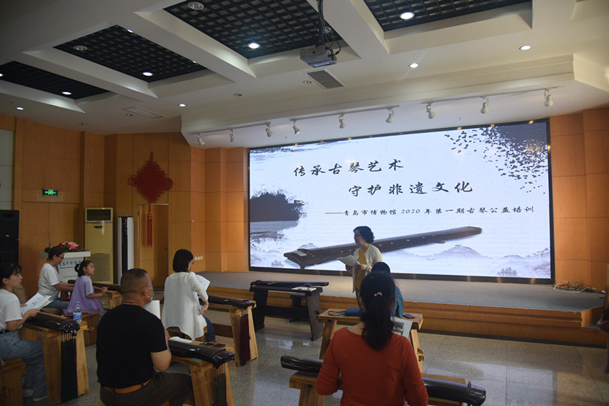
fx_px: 406
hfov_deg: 73.8
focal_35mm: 24
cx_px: 304
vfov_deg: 53.1
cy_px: 203
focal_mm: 24
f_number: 4
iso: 400
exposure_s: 1/50
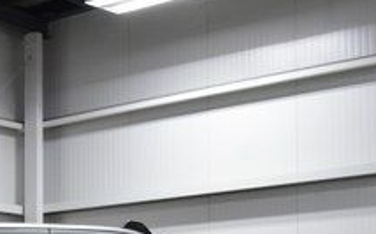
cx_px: 5
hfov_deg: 18.5
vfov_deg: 11.3
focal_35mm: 110
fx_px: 1125
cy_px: 367
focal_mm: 24
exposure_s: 1/60
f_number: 8
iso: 1400
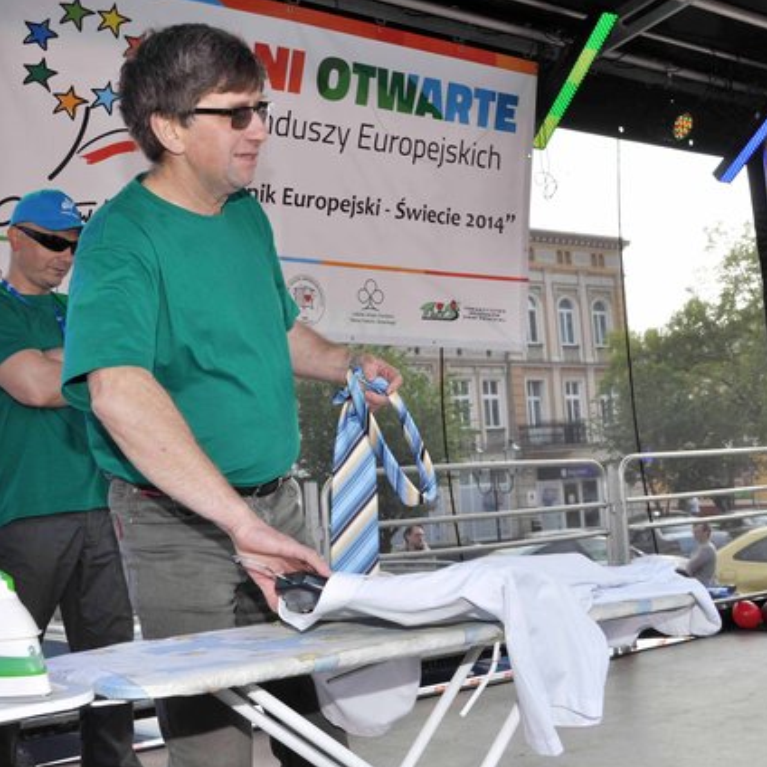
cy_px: 382
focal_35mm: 43
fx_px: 1078
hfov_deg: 39.1
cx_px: 324
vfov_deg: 39.2
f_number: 9
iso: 250
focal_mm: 22
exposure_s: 1/160
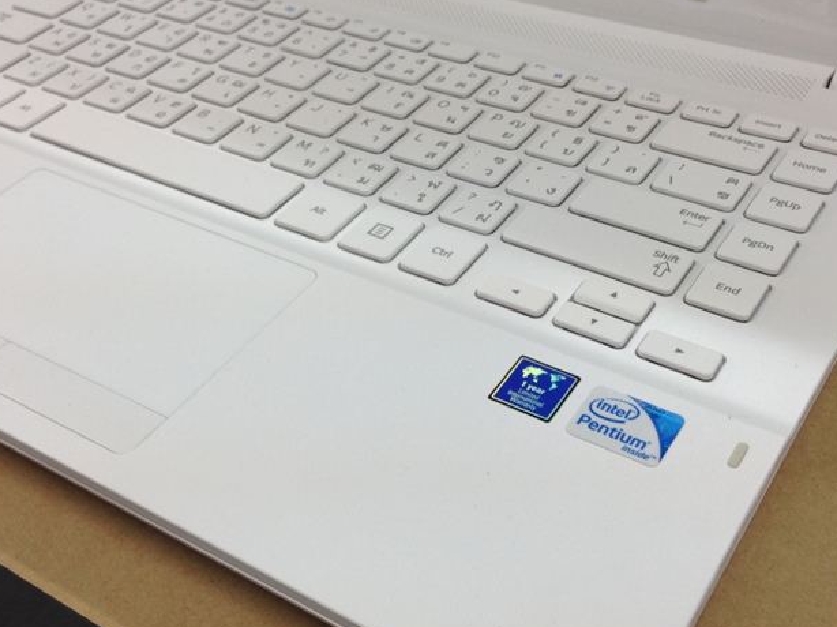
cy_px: 379
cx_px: 461
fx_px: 1039
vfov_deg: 33.5
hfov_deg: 43.8
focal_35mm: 43
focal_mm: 4.12
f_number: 2.4
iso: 50
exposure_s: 1/24
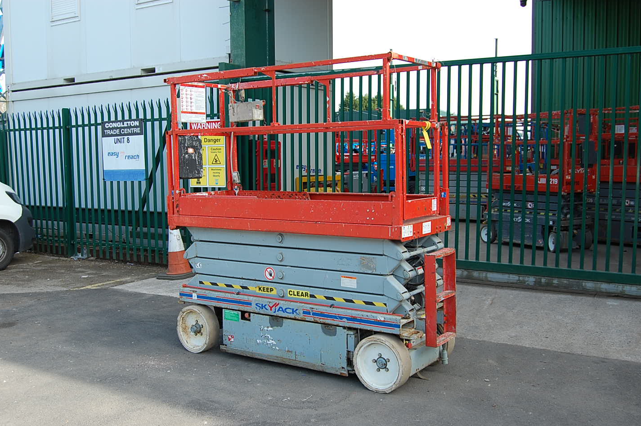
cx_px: 320
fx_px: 676
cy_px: 223
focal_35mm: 38
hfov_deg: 50.7
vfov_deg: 35.0
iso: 200
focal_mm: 24
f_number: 6.3
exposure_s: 1/160
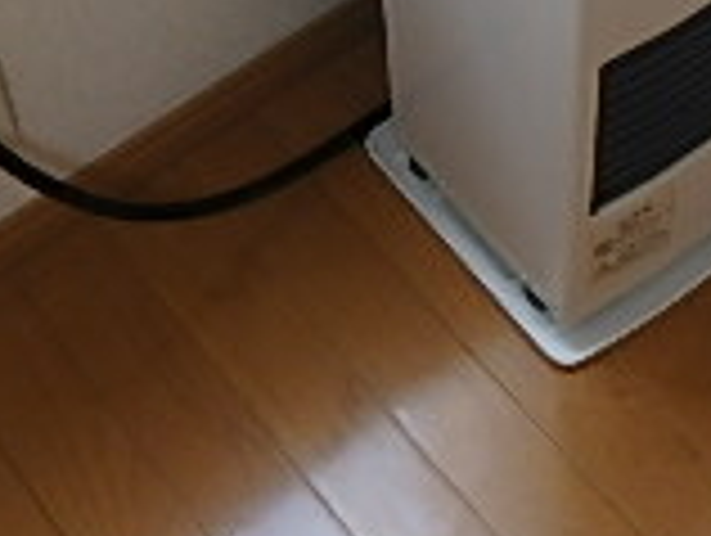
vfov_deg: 16.5
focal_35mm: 85
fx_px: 1749
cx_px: 598
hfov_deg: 22.6
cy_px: -162
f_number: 3.5
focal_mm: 3.7
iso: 160
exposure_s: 1/60
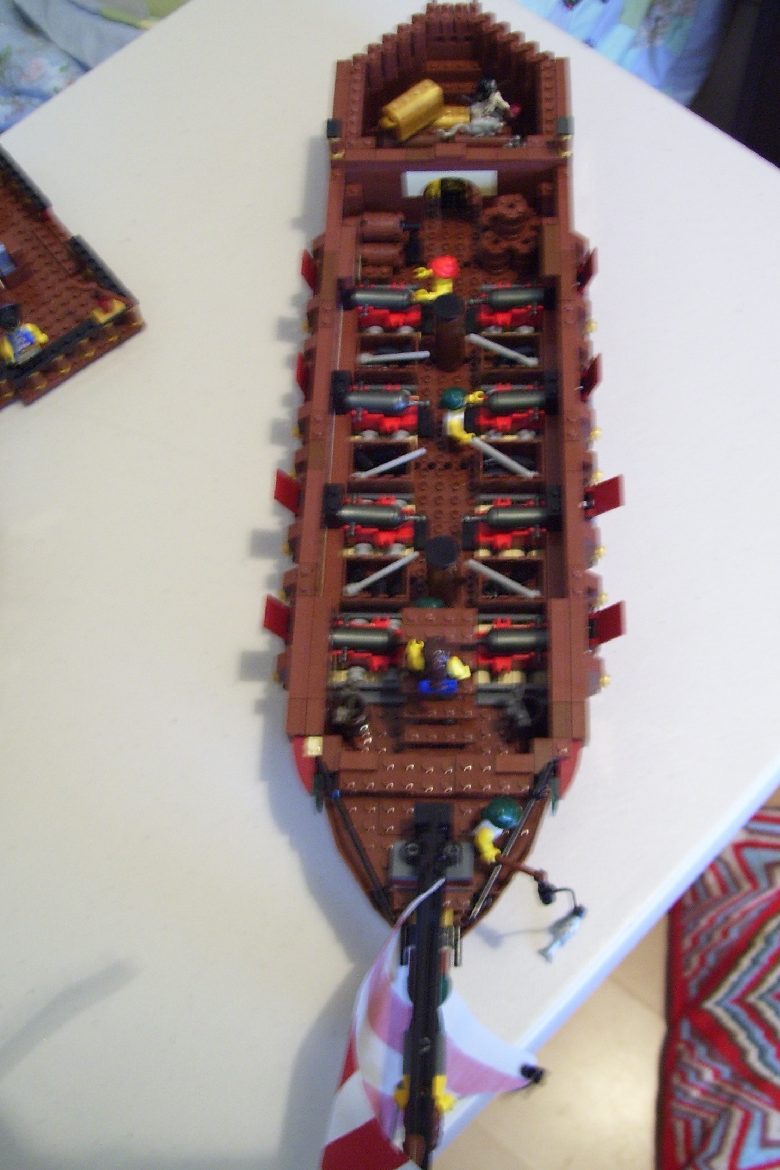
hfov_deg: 34.2
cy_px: 606
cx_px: 432
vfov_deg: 49.5
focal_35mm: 39
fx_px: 1267
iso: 160
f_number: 2.7
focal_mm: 6
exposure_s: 1/8
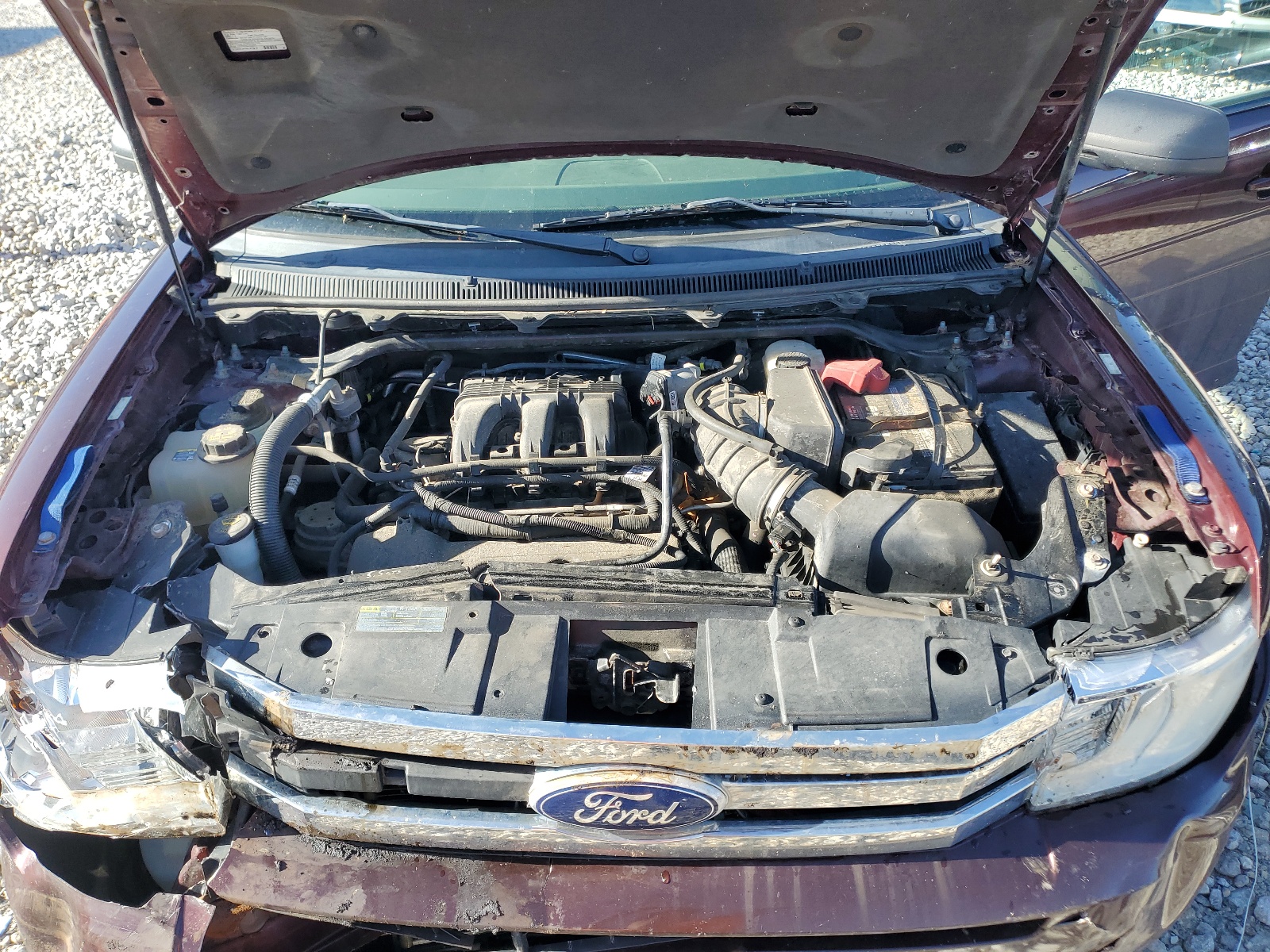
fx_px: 954
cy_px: 476
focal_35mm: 26
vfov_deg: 53.1
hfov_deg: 67.3
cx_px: 635
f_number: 1.5
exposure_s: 1/714
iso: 50
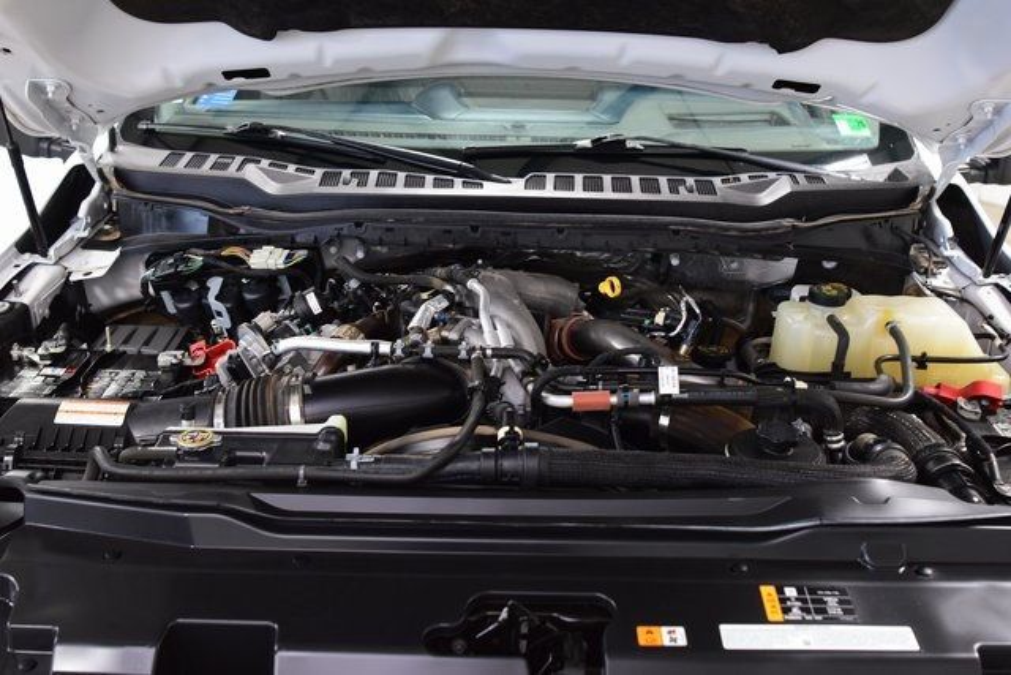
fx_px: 1011
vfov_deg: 36.9
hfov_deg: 53.1
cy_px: 338
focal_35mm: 36
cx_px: 506
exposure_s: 1/60
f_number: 3.5
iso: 1600
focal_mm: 24
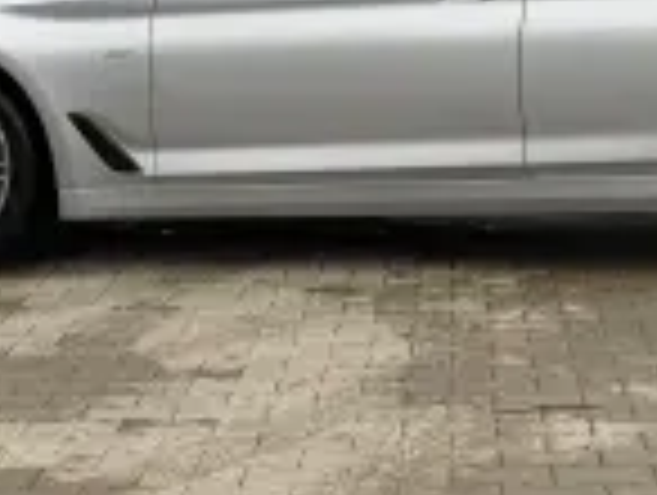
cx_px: 468
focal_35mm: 118
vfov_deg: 12.4
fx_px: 2243
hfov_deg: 16.6
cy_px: -40
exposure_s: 1/356
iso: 64
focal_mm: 6.76
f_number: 1.78
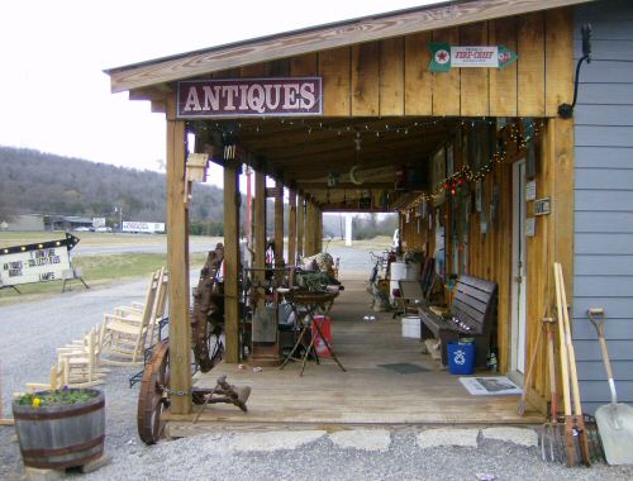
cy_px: 240
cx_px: 316
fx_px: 661
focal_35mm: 36
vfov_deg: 40.0
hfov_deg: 51.1
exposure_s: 1/319
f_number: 2.8
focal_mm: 6
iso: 100
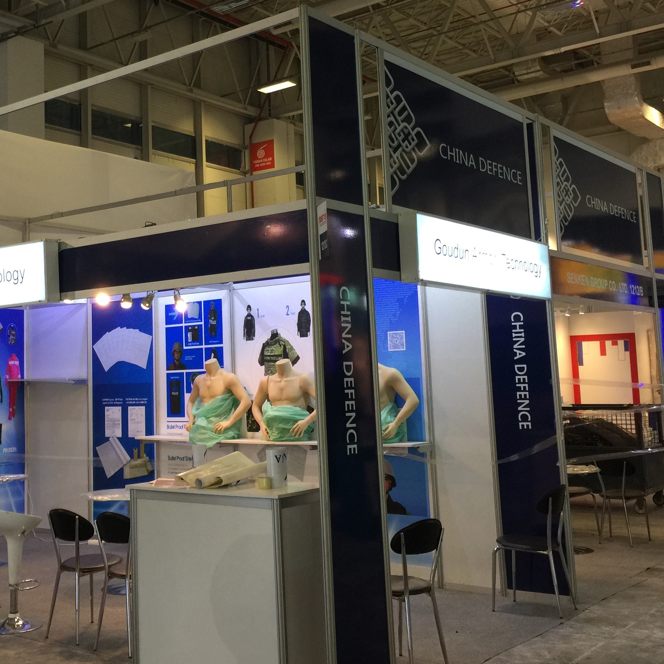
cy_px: 268
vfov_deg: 38.2
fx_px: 955
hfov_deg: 37.7
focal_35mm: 44
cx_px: 193
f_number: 2.2
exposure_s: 1/30
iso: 50
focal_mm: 4.15
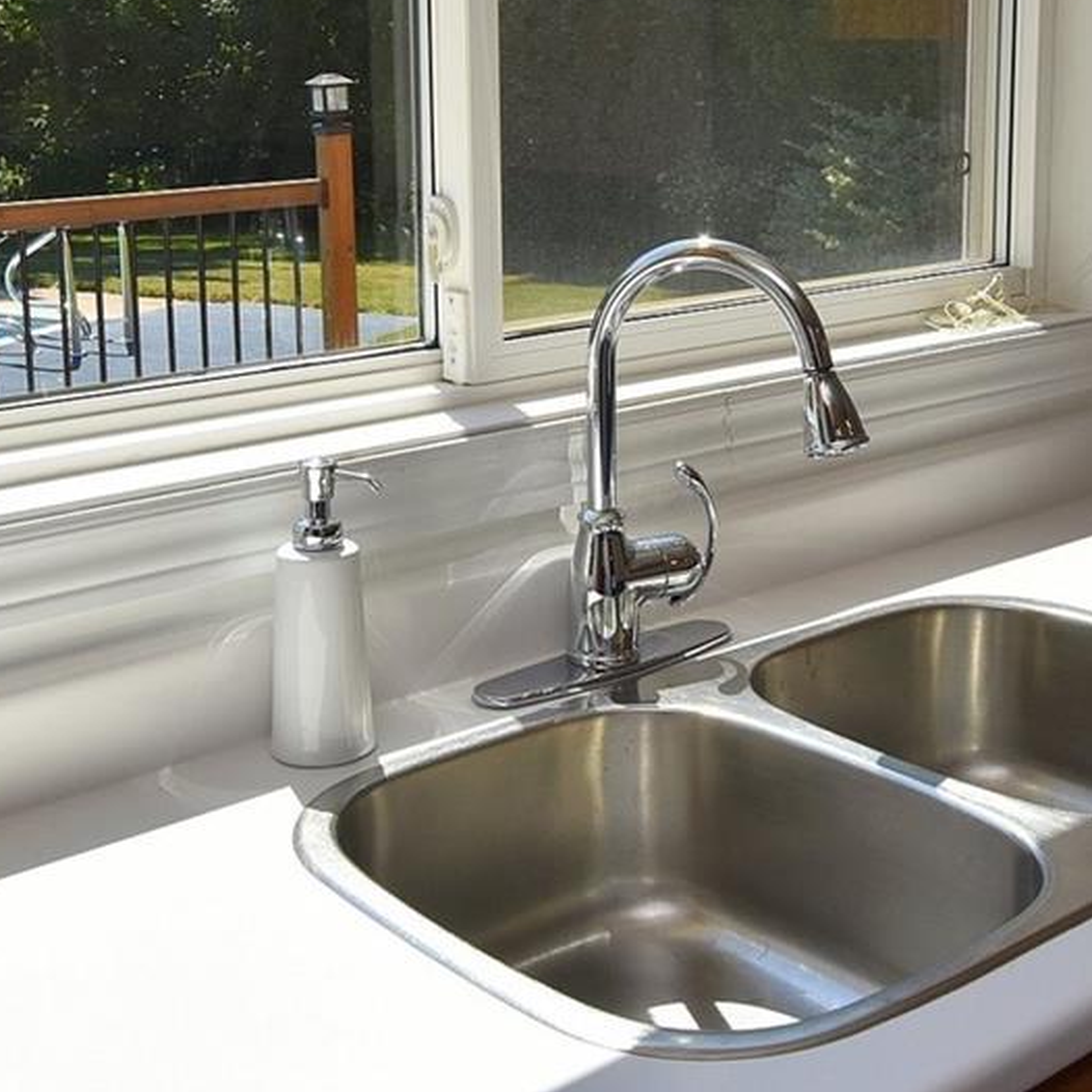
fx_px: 1535
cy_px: 441
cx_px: 571
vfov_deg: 39.0
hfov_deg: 39.2
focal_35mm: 43
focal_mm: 26
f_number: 18
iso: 500
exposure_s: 1/200
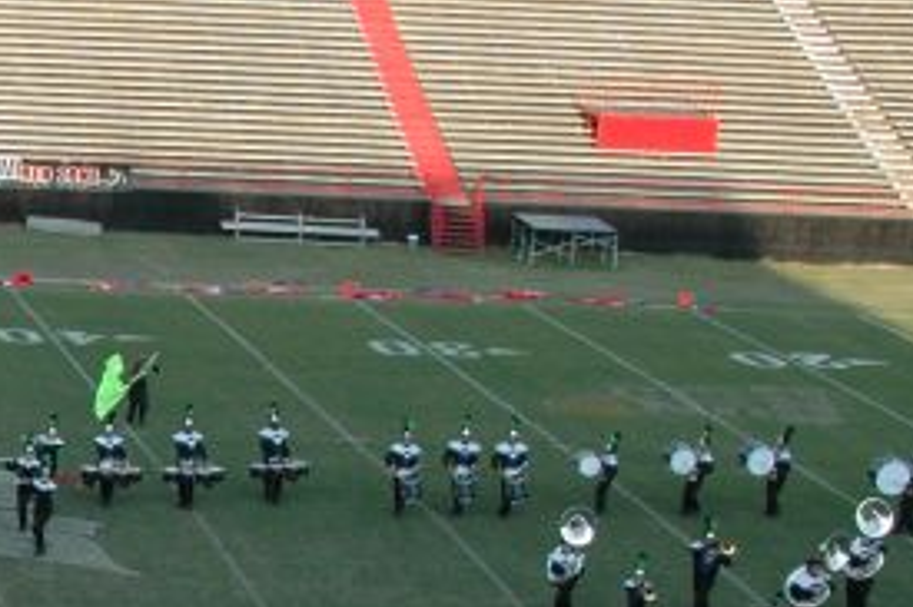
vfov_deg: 10.2
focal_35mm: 134
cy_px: 498
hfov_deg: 14.5
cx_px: -339
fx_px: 3396
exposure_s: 1/200
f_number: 7.1
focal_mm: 24
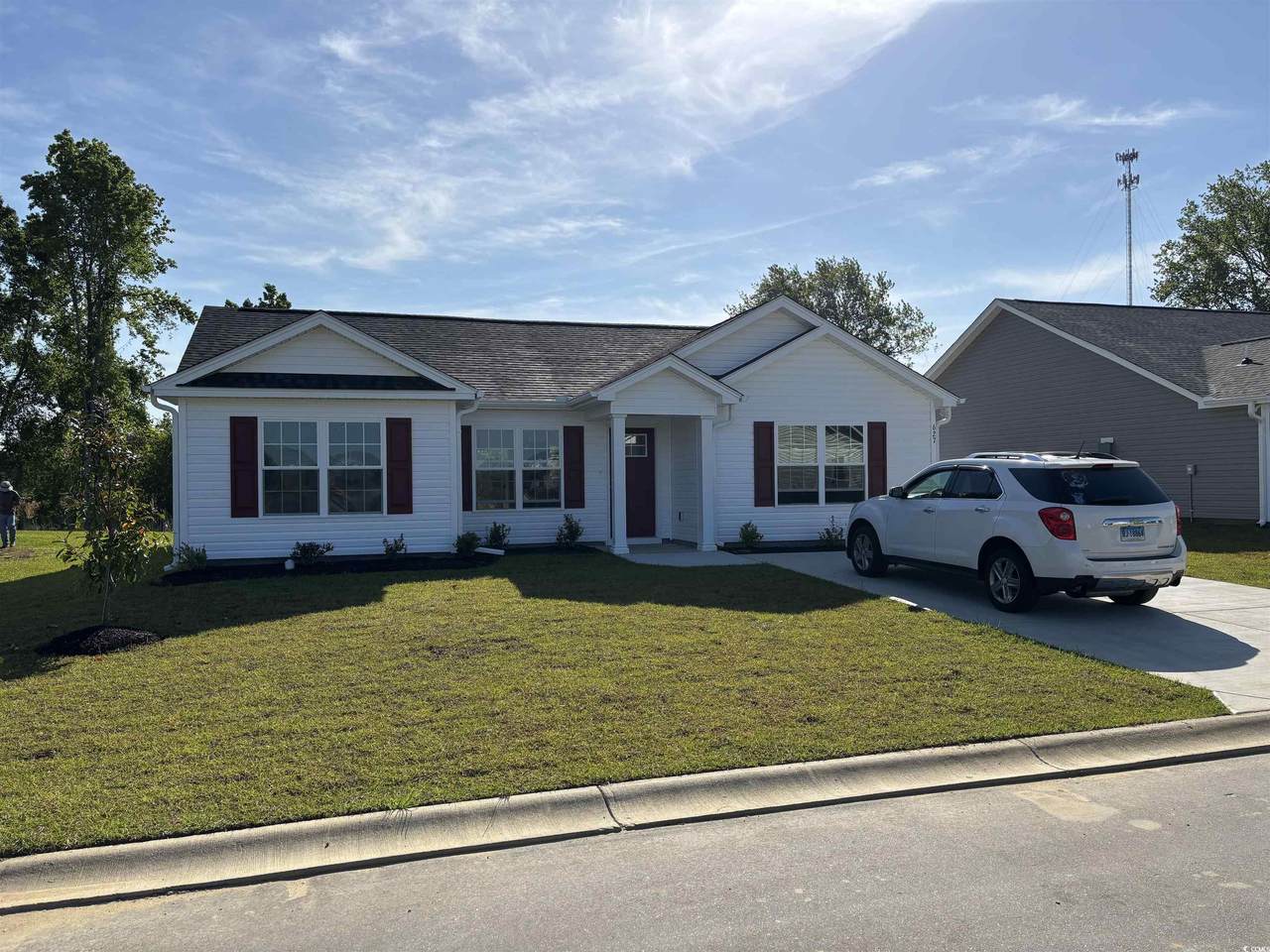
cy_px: 476
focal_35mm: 26
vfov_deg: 53.1
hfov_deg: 67.3
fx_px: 954
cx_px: 635
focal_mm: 5.96
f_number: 1.6
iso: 50
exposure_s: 1/6711
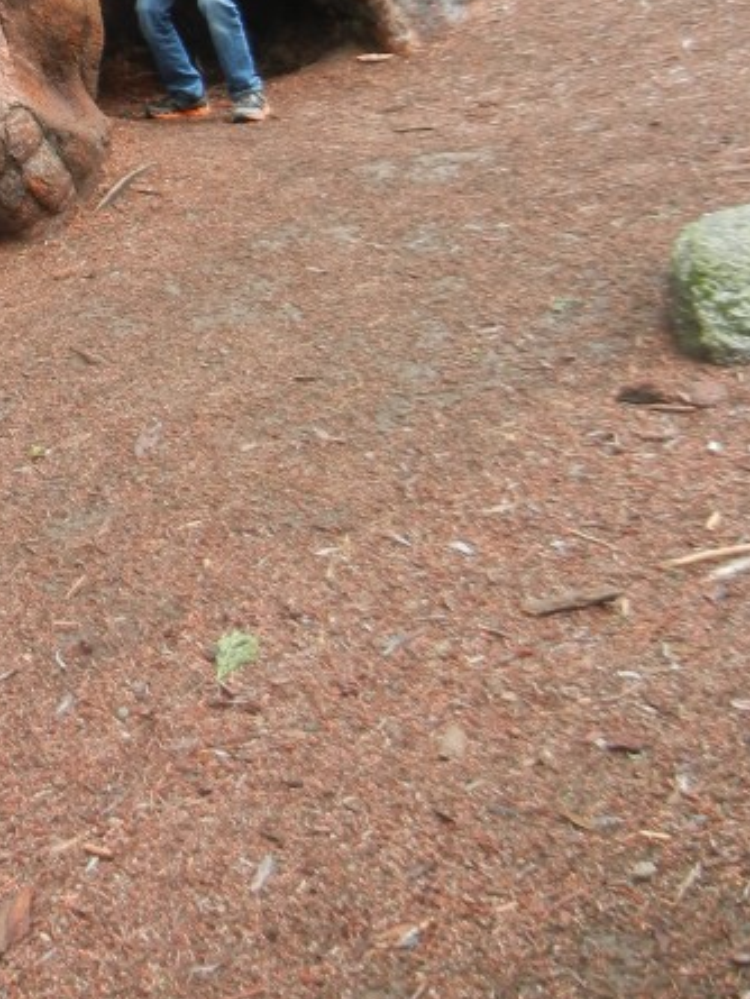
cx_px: -92
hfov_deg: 20.3
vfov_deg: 25.9
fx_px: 1992
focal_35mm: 69
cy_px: -119
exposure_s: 1/66.2
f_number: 3.5
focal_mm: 5.4
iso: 160
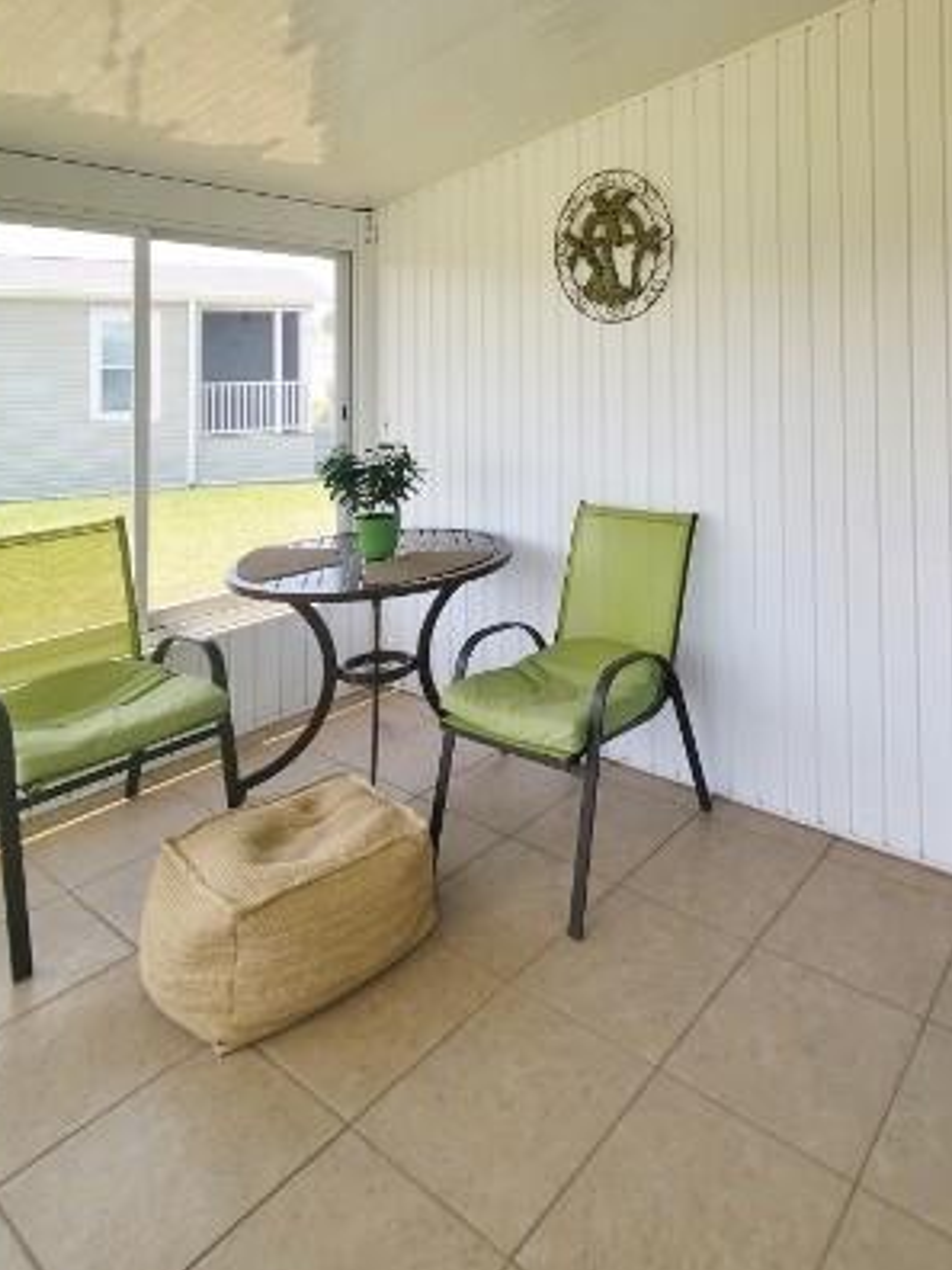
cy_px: 346
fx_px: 770
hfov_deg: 61.1
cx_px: 673
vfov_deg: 74.4
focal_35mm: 21
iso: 64
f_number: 2.2
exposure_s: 1/60
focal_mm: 1.8
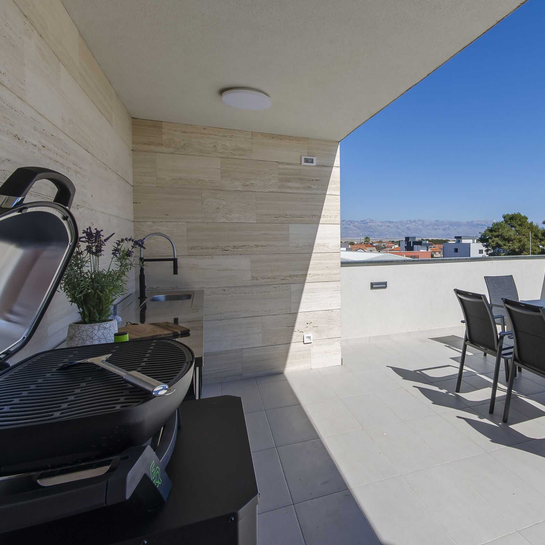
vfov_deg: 72.0
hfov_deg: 69.0
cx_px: 385
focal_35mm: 21
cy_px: 251
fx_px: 374
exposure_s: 1/320
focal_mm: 10
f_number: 9
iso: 100
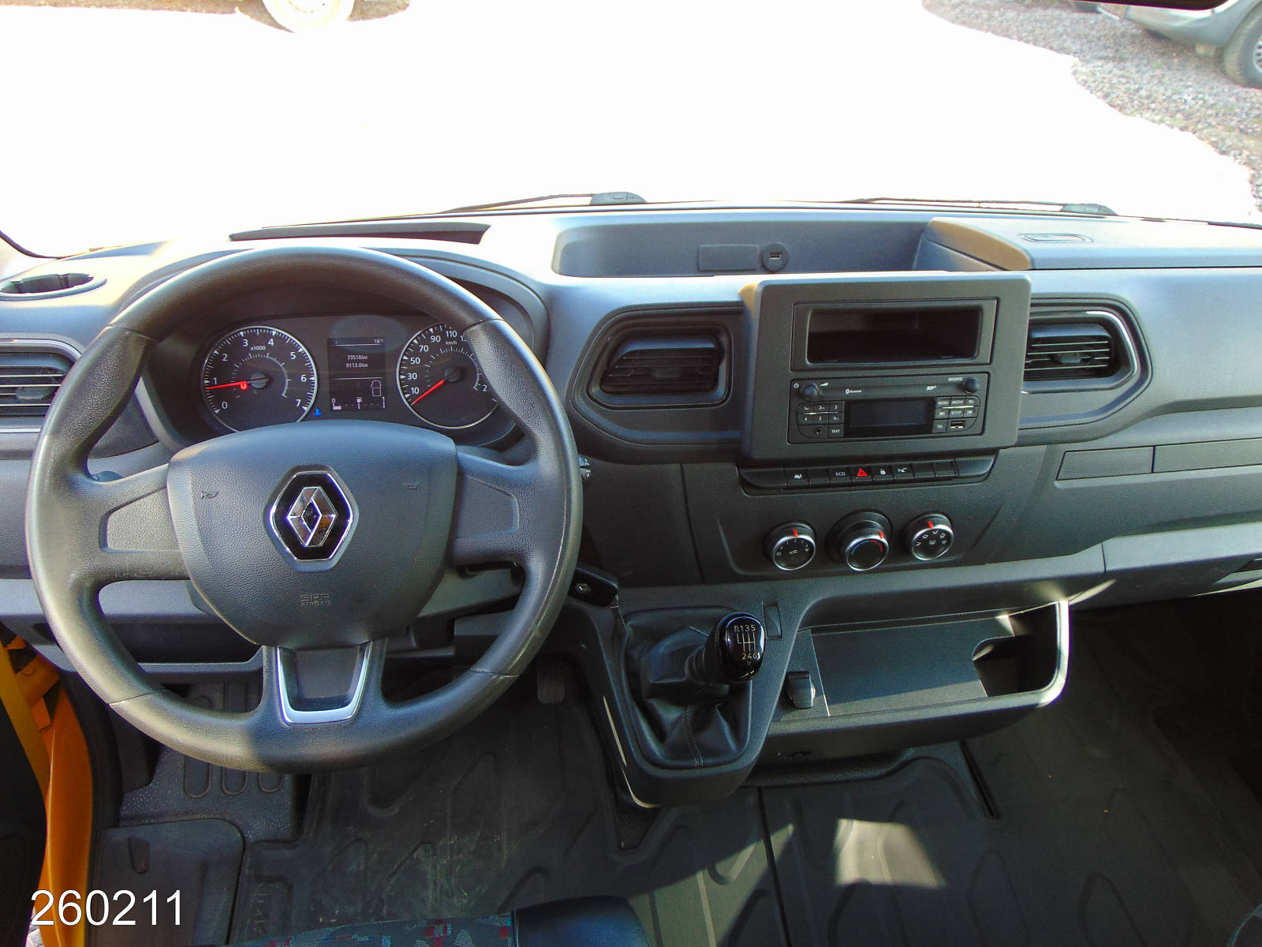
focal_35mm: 25
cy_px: 474
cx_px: 631
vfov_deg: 54.9
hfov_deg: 69.4
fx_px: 911
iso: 80
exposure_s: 1/40
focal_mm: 4.5
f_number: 3
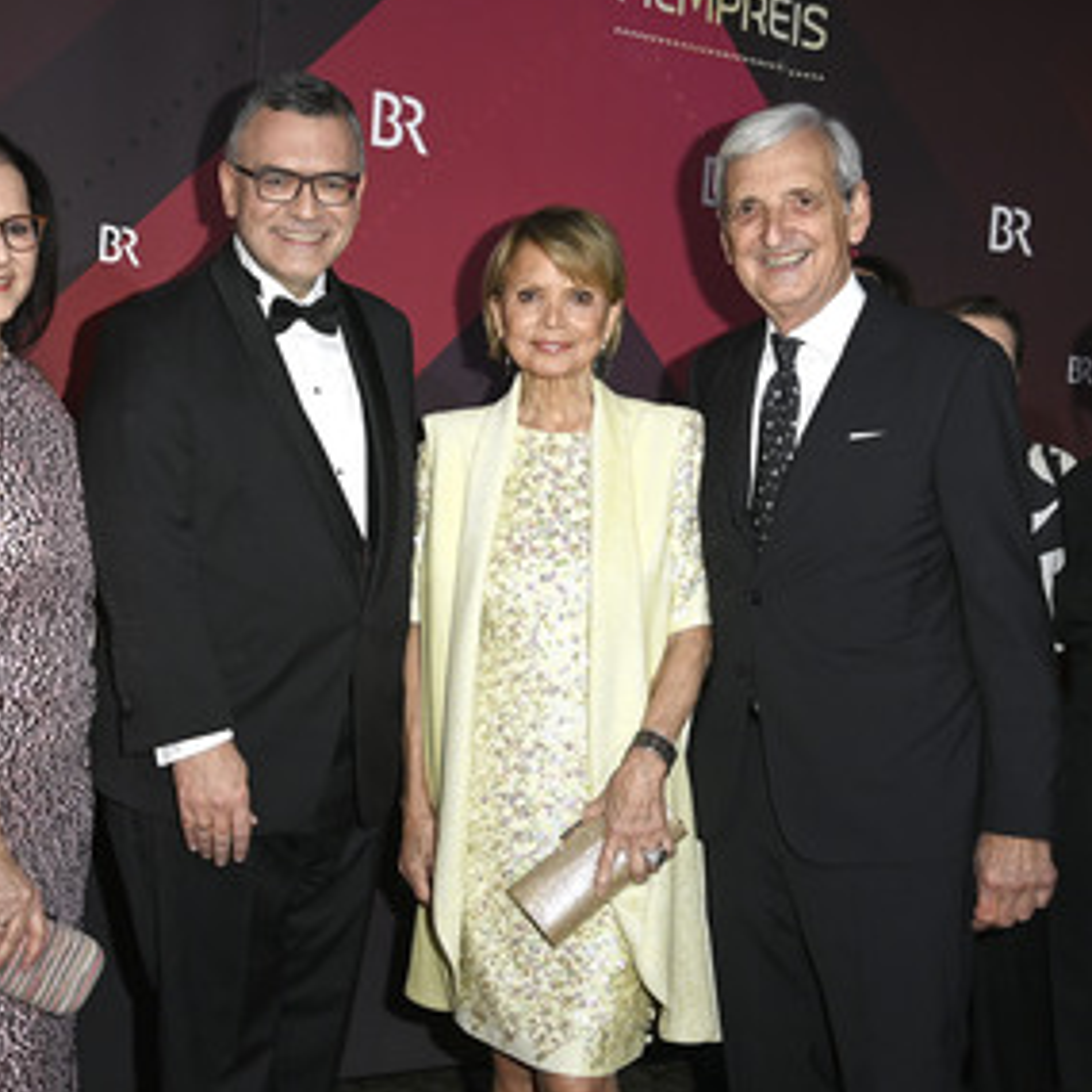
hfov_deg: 33.1
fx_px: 1820
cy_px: 544
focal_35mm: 51
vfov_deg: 33.4
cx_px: 366
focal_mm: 38
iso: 800
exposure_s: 1/100
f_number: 5.6
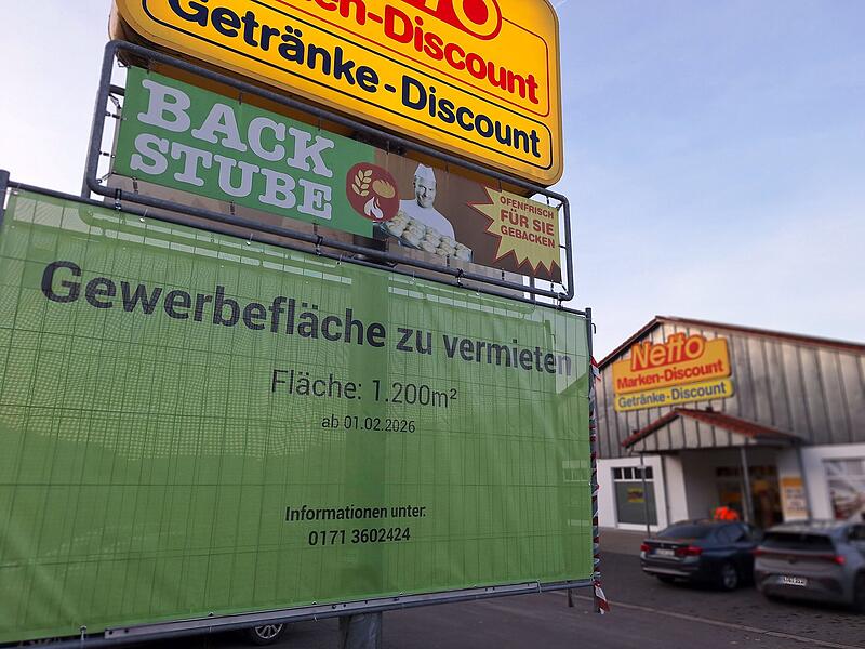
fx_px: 575
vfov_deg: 58.9
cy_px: 324
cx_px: 432
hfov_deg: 73.9
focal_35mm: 23
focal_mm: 5.54
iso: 40
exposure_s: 1/239
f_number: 1.8
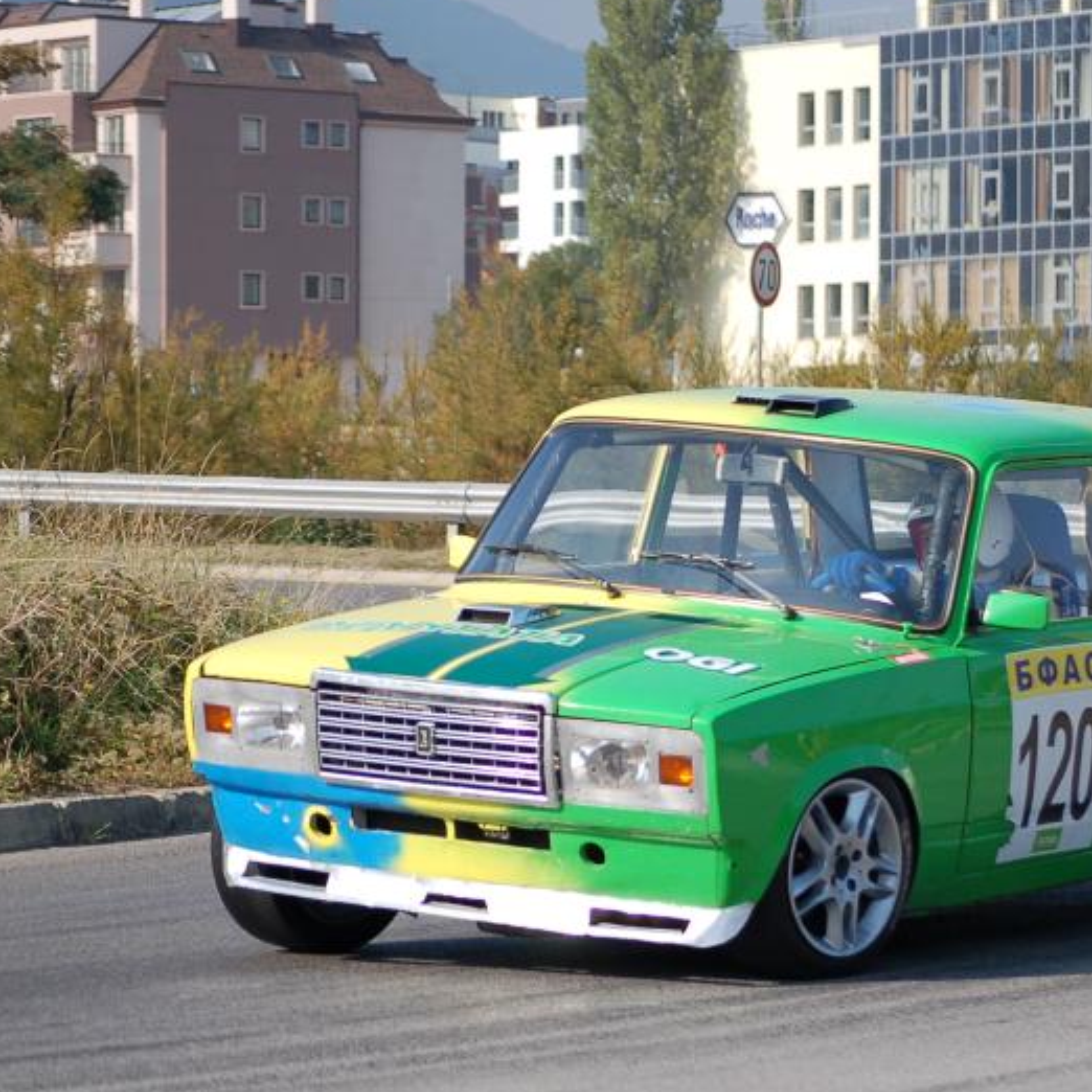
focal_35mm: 180
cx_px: 795
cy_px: 647
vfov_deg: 9.7
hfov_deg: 9.7
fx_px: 6424
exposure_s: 1/1000
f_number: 4.5
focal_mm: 72
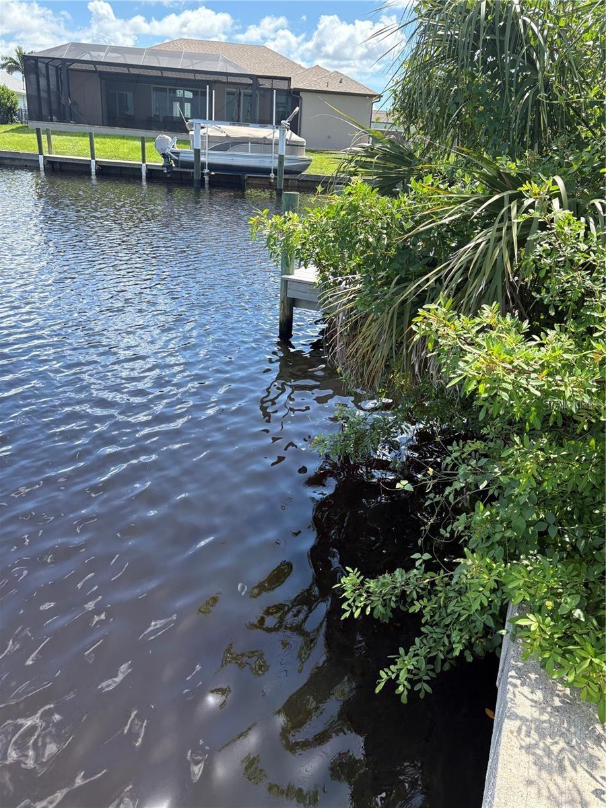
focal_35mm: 26
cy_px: 404
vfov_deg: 67.3
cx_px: 303
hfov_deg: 53.1
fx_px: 607
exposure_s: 1/1239
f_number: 1.6
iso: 64
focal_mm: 5.96
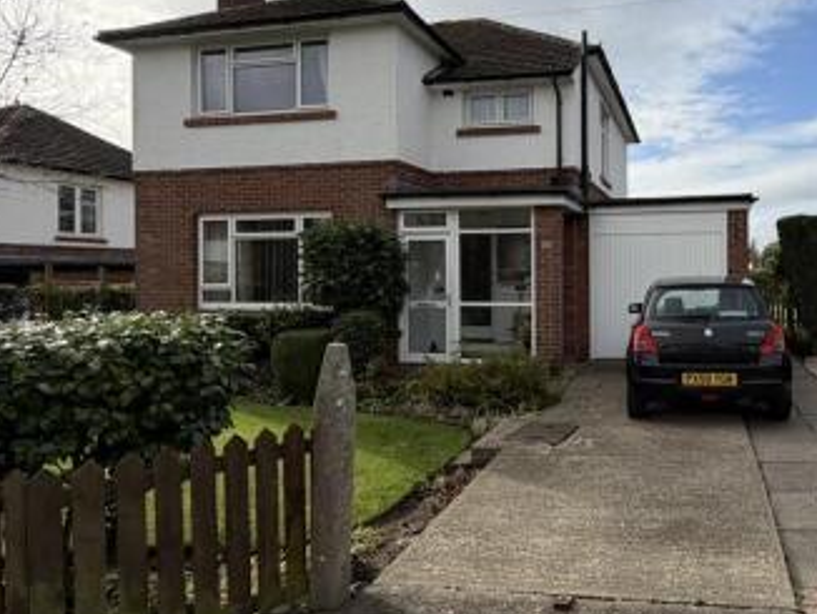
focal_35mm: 25
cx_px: 590
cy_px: 272
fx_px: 590
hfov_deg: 66.0
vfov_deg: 54.8
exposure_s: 1/942
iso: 32
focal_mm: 2.22
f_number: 2.2
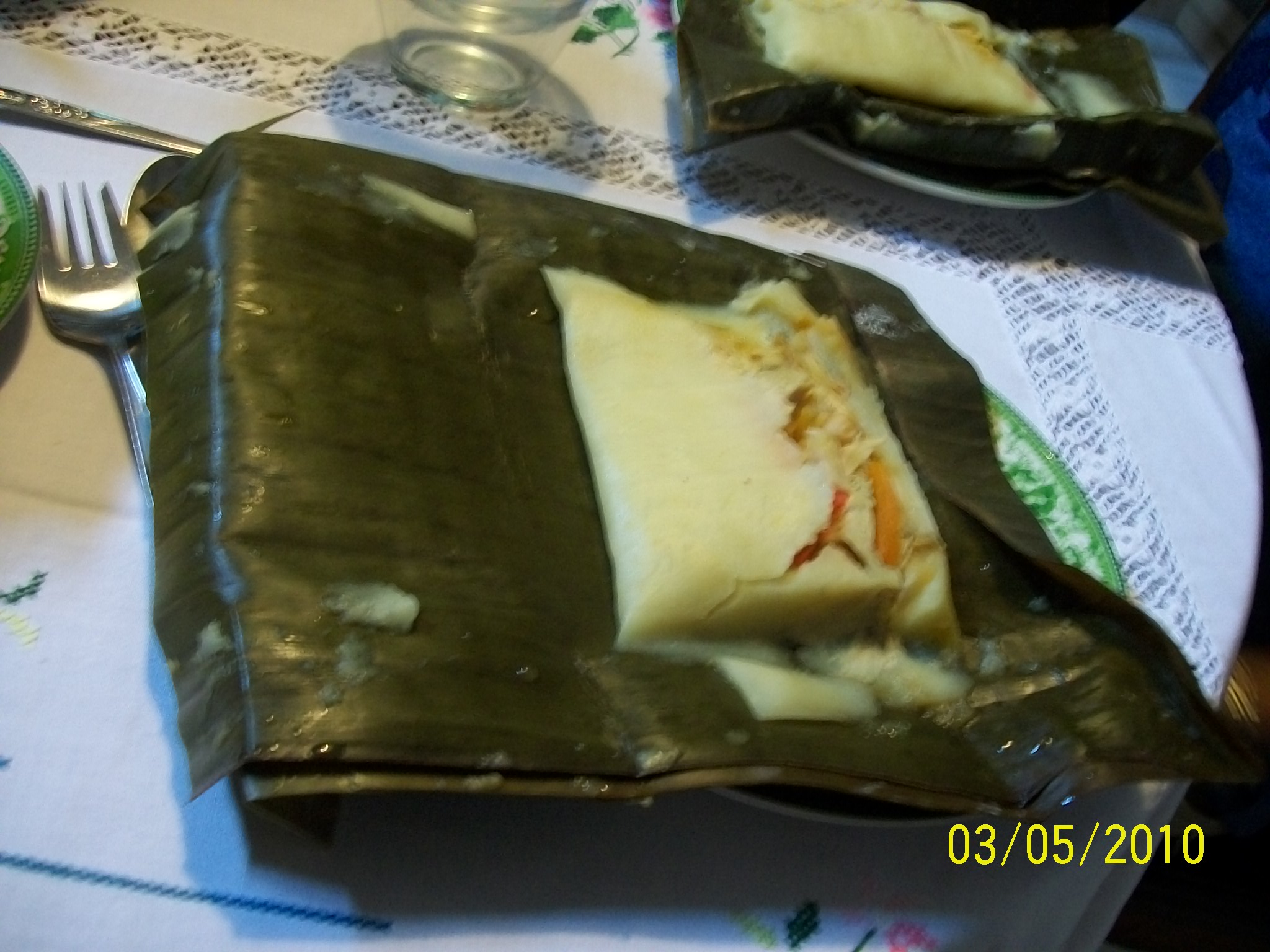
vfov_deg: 39.7
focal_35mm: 36
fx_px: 1321
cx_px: 635
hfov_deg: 51.4
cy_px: 476
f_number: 2.7
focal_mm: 6
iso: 180
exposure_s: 1/10
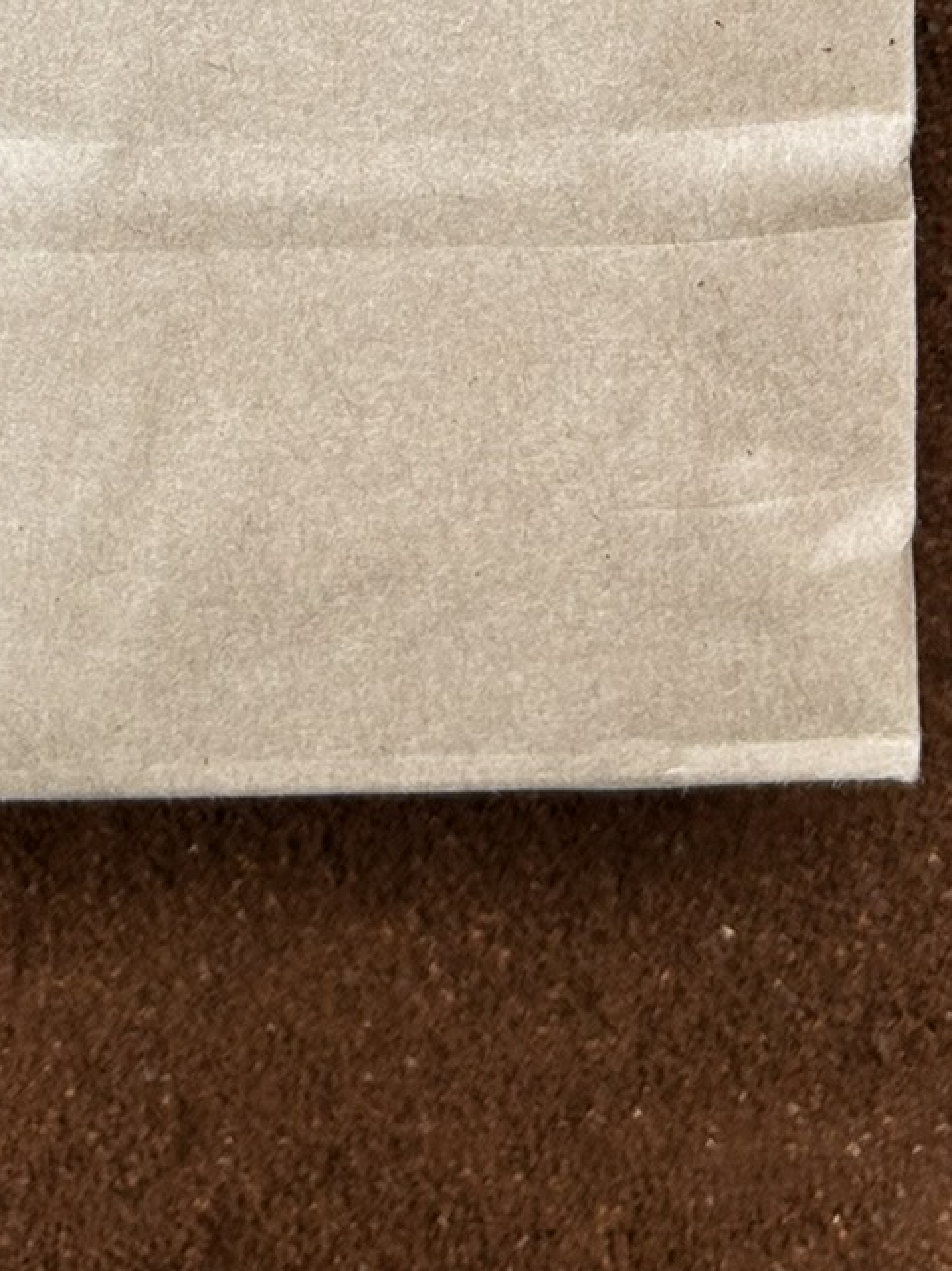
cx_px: 420
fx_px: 3046
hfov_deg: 17.8
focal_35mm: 83
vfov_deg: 20.4
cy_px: -608
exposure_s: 1/100
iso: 40
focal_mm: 5.7
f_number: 1.5
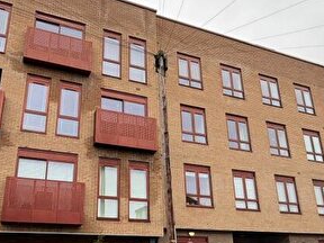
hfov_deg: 53.9
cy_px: 167
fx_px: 318
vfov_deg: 41.1
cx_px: 151
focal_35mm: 34
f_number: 2.2
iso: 40
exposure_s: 1/237
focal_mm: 2.22
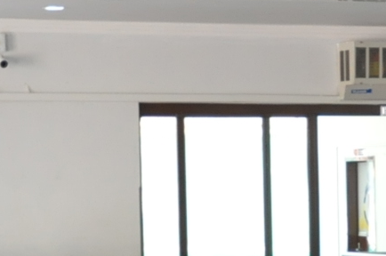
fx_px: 2698
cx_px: 559
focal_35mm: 252
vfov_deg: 5.4
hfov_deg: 8.0
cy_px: 365
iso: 2000
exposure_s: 1/60
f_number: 5
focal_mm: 34
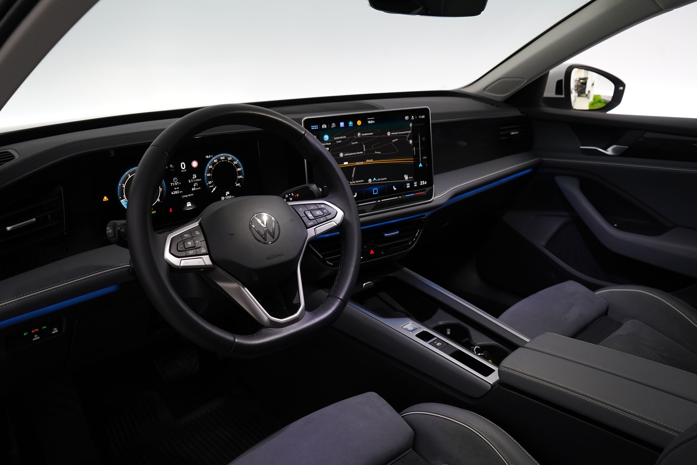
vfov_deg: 46.4
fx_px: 542
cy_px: 232
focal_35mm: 28
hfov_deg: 65.5
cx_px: 348
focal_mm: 28
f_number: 5.6
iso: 800
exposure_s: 1/13
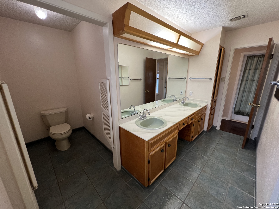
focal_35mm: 13
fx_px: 105
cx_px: 140
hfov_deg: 106.2
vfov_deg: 89.9
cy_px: 104
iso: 125
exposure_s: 1/60
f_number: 1.8
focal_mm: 1.57
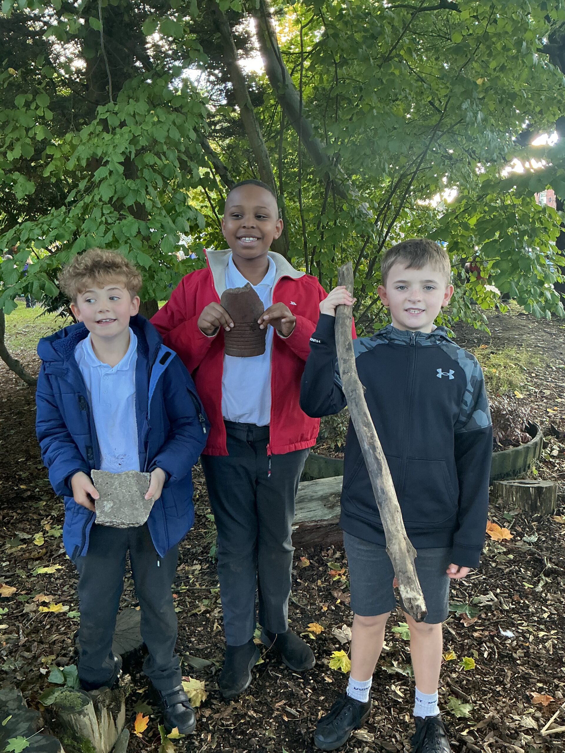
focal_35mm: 29
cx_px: 282
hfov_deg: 48.2
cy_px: 376
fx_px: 631
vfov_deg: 61.7
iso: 64
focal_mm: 3
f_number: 1.8
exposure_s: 1/60
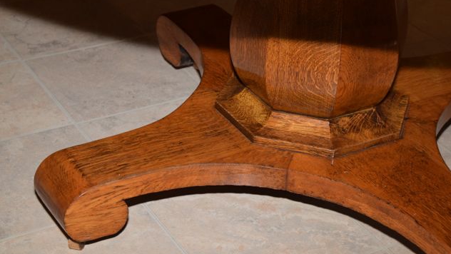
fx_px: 1047
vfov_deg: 13.8
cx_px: 228
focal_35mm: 88
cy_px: 132
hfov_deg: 24.3
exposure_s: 1/125
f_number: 5.6
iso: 800
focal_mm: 55
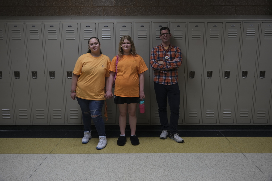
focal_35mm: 29
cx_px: 136
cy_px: 90
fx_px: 219
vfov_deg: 45.0
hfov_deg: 63.7
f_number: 4
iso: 160
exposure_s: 1/25
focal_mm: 19.2
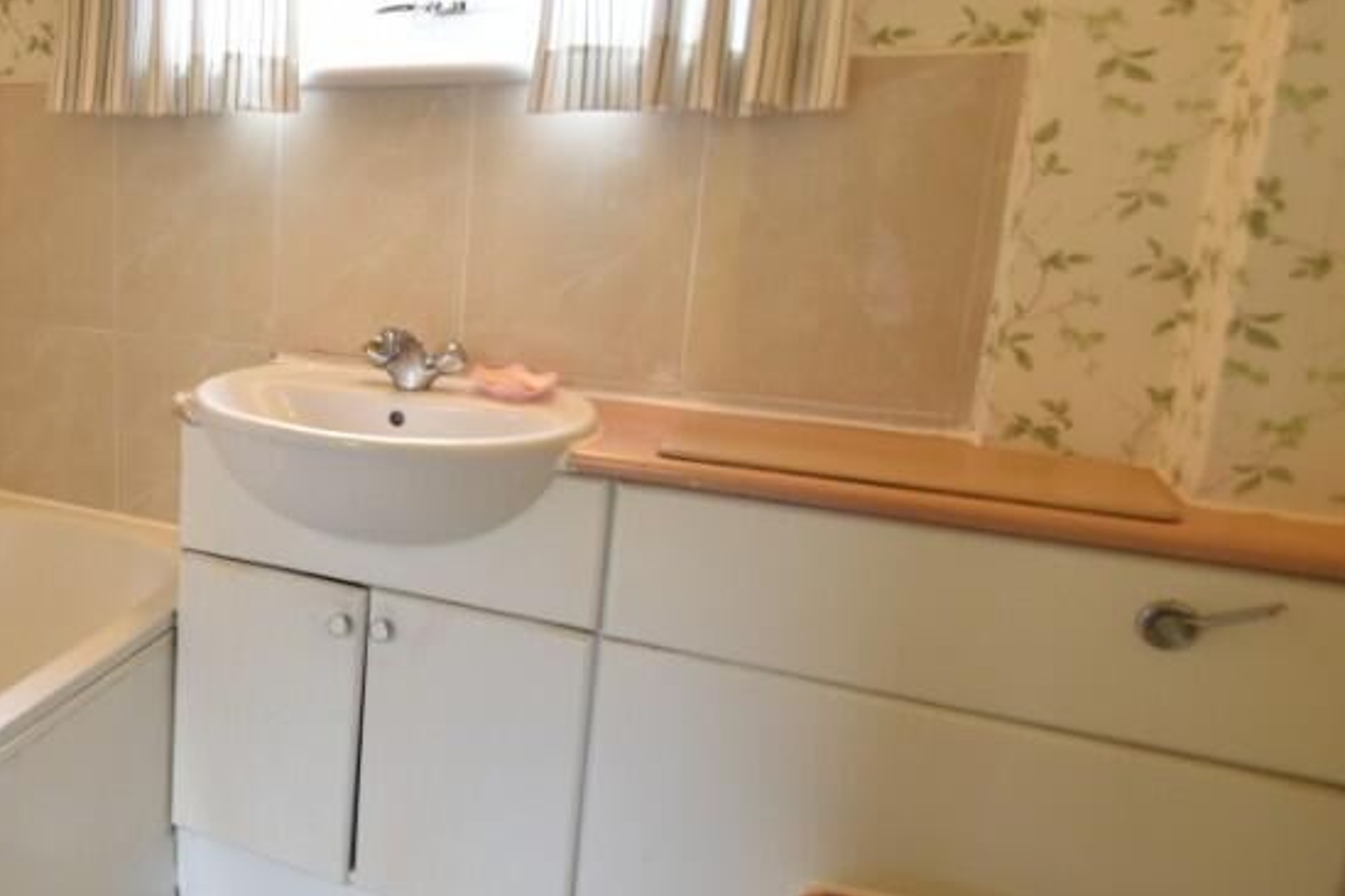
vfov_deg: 46.2
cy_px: 366
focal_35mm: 28
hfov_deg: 58.7
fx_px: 1046
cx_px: 211
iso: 160
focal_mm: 10
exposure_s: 1/15
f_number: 4.5
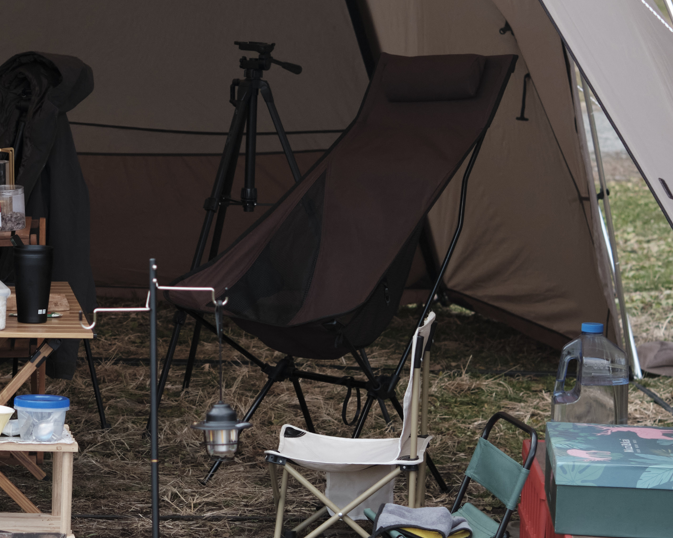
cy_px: 237
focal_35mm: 151
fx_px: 3008
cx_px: 44
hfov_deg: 12.6
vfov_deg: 10.2
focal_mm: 35
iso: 500
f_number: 2.8
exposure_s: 1/100
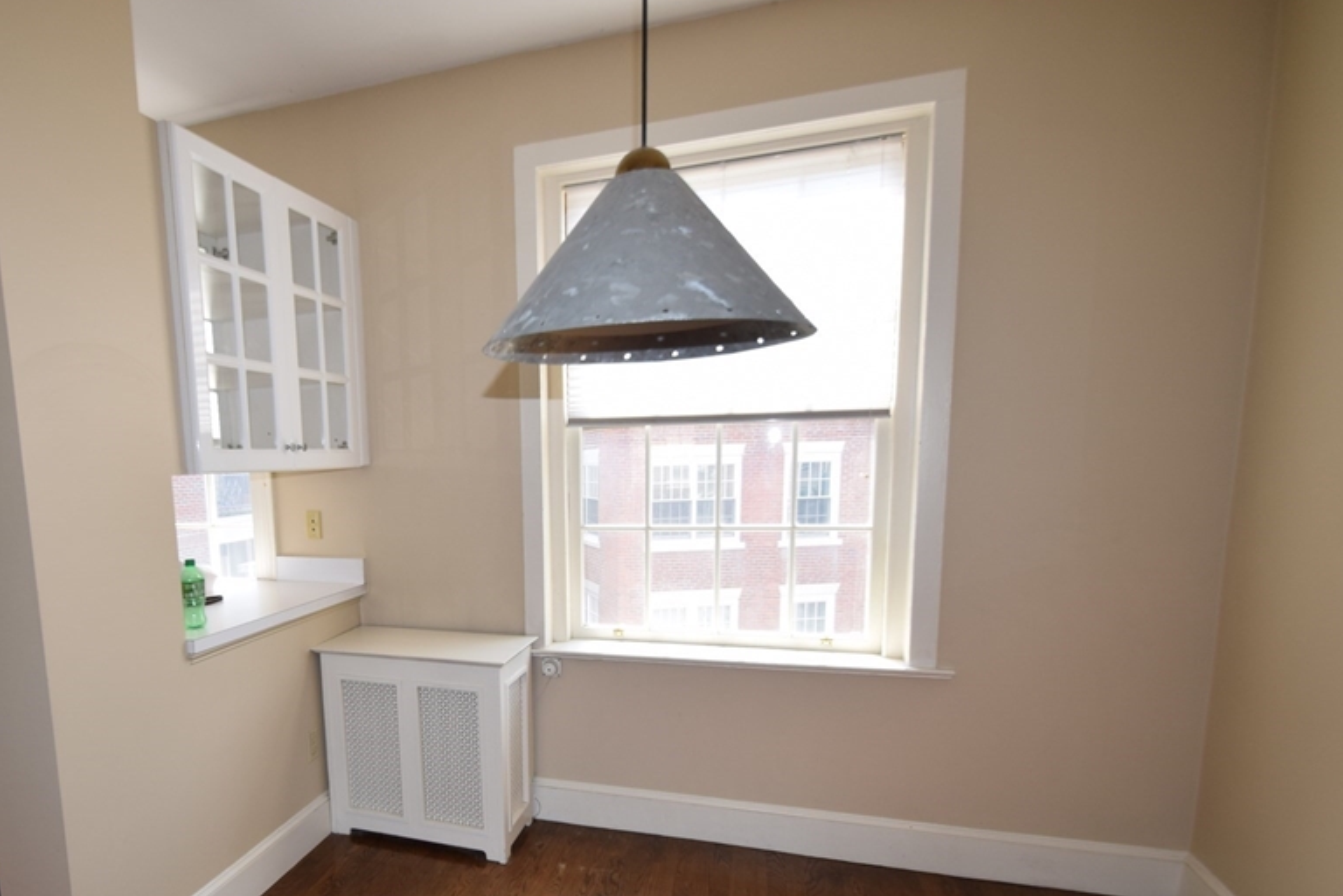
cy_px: 571
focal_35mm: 20
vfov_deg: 60.9
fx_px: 746
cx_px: 472
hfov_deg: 81.7
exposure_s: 1/125
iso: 280
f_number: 5.6
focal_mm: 10
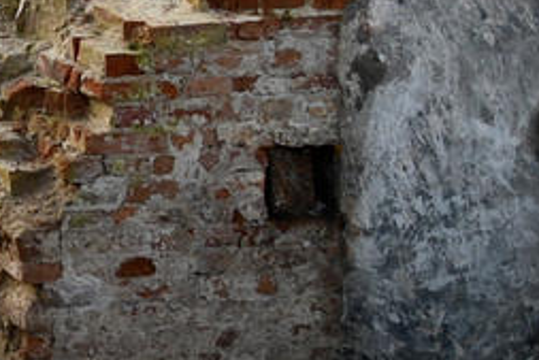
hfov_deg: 8.0
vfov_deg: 6.3
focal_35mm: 205
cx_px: -1276
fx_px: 3071
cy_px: -605
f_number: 5.6
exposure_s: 1/250
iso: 200
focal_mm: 18
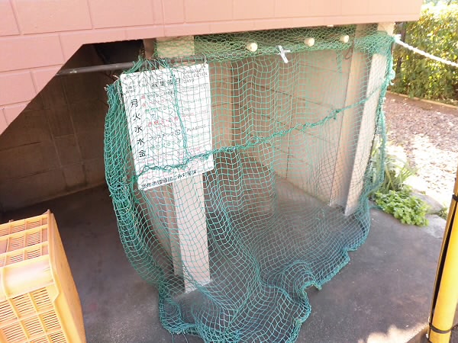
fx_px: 318
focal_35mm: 24
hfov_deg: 71.6
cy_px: 172
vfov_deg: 56.8
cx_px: 229
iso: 125
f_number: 3.1
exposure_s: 1/100
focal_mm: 4.3
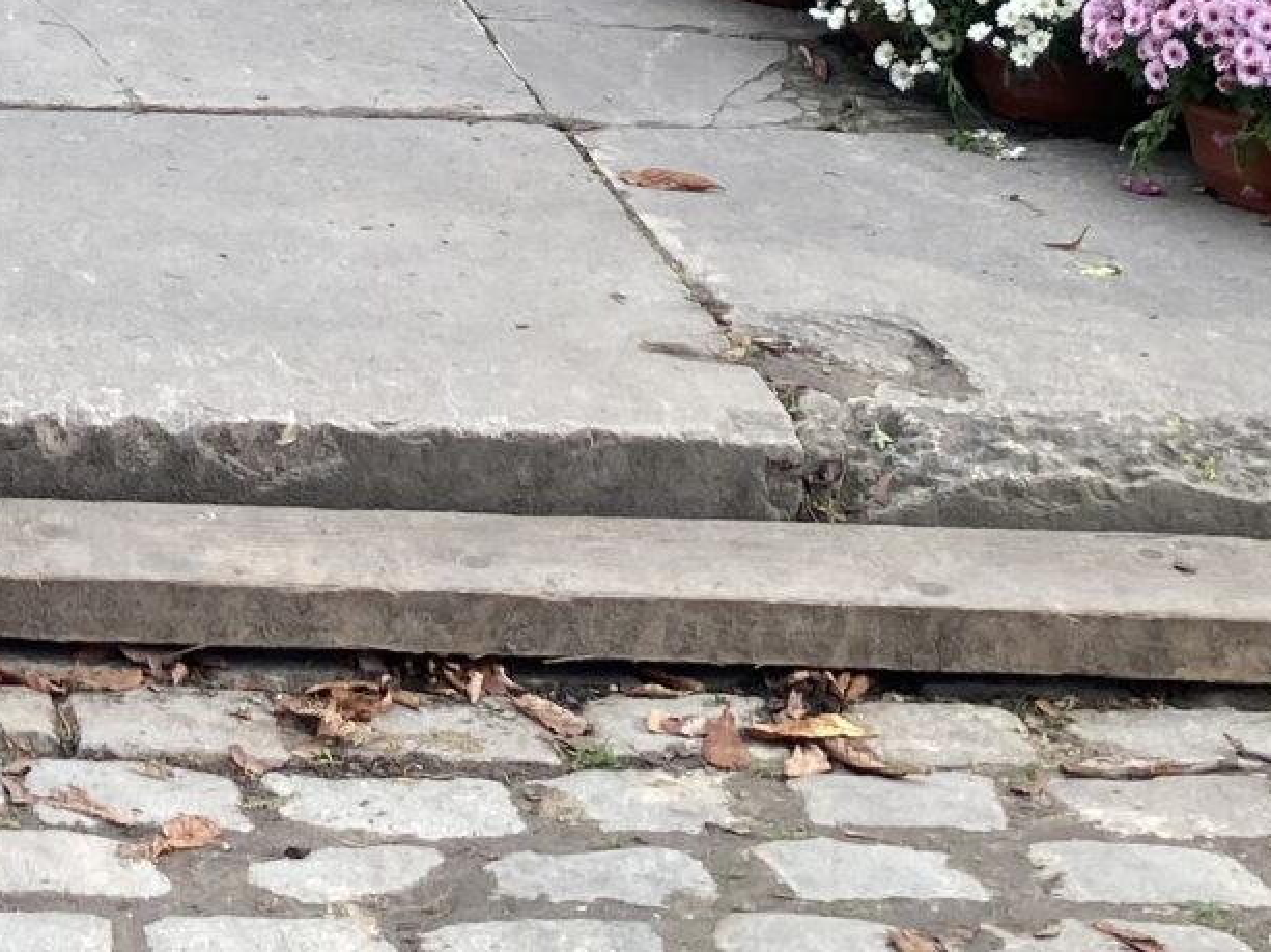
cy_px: -641
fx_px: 4293
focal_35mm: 117
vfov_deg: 11.9
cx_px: -643
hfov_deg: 15.5
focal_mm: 3.99
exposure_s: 1/382
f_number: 1.8
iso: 20
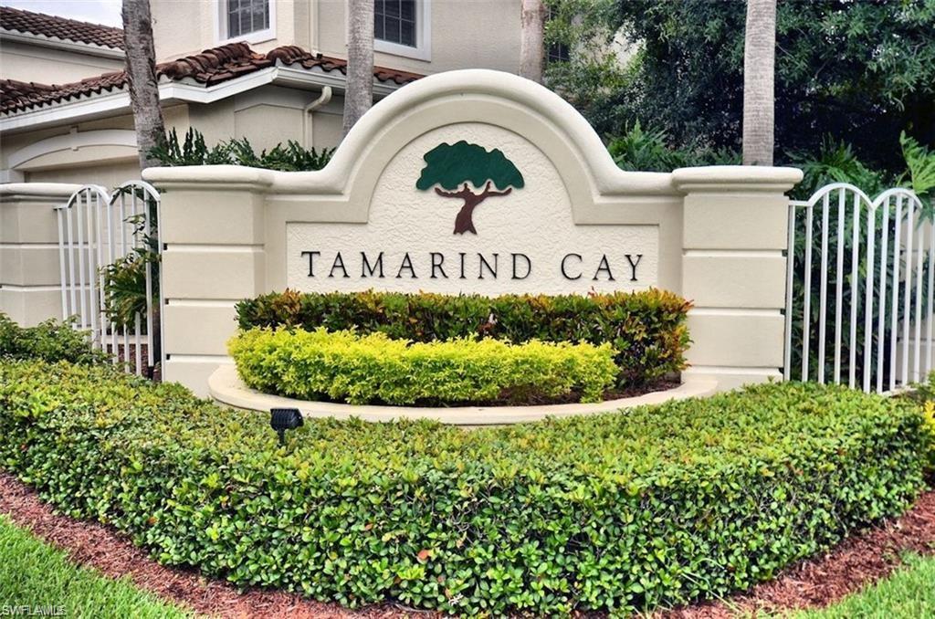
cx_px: 468
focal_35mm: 36
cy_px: 310
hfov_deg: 53.2
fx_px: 933
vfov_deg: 36.7
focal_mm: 24
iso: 140
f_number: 8
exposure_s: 1/250
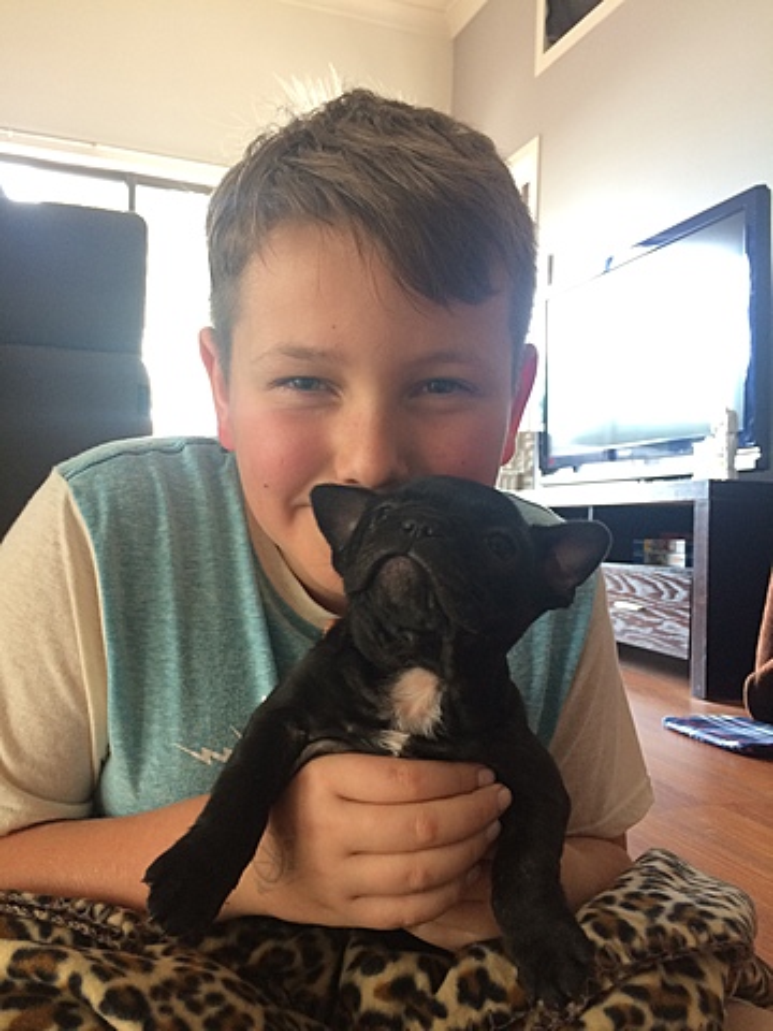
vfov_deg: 61.7
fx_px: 863
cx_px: 386
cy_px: 516
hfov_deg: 48.2
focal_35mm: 29
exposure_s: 1/30
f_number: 2.2
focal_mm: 4.15
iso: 125
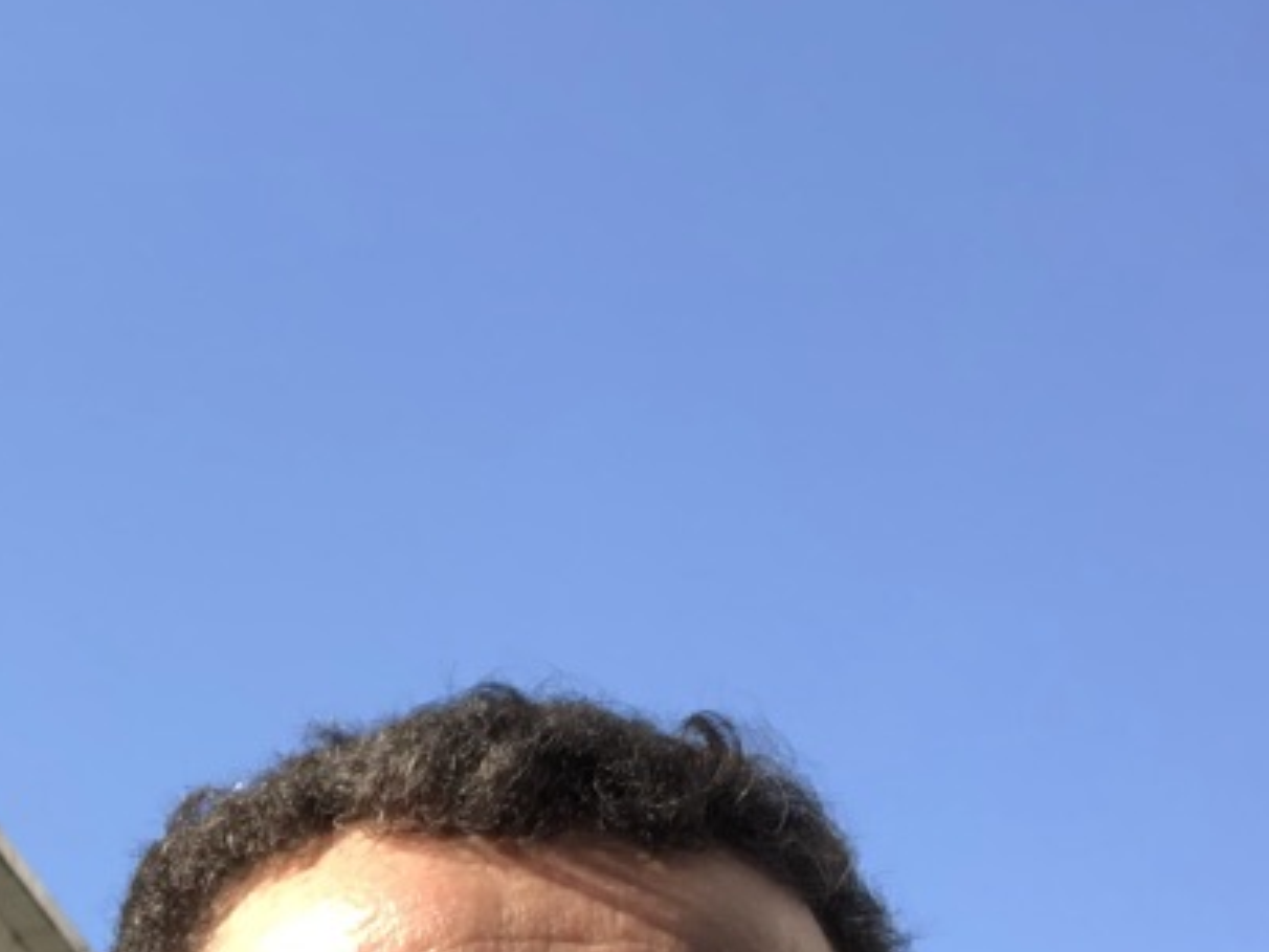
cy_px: 1035
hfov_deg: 23.1
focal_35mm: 81
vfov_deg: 17.6
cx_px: -25
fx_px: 2969
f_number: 2.2
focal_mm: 2.87
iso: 20
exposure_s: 1/324
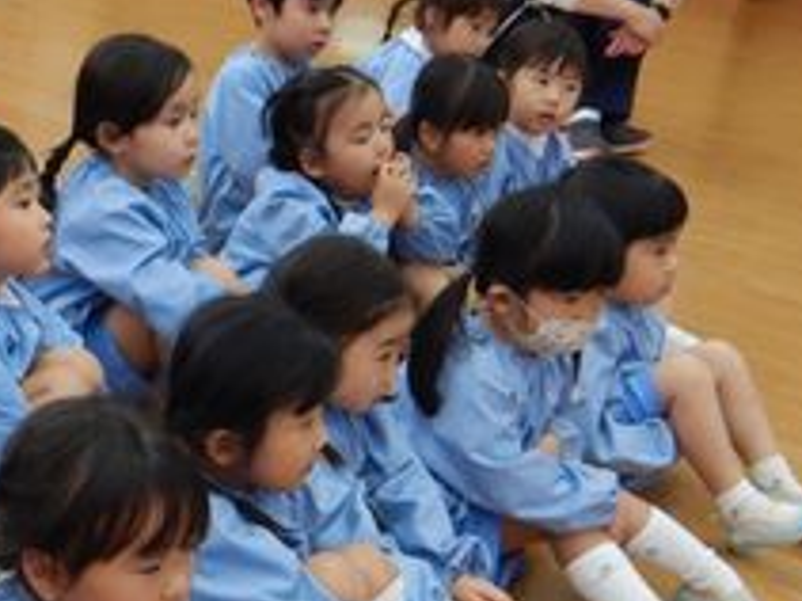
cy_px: 529
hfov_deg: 25.8
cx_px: 148
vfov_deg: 19.5
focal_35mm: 74
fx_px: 1713
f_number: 2.8
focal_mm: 4.3
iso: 125
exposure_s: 1/30
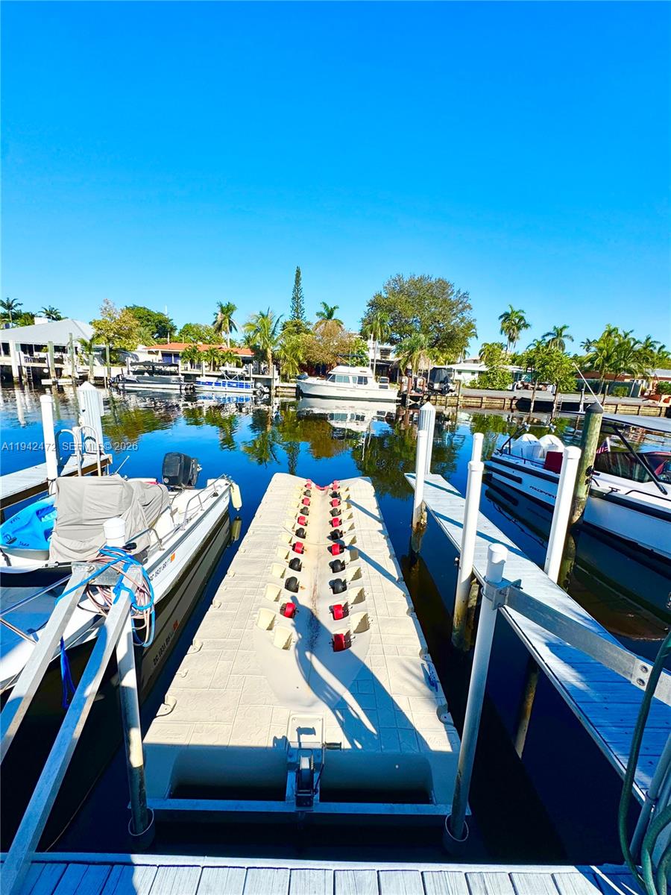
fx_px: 362
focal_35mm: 14
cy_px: 448
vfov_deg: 102.1
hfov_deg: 85.7
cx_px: 336
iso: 50
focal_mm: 2.22
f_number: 2.2
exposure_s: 1/3390
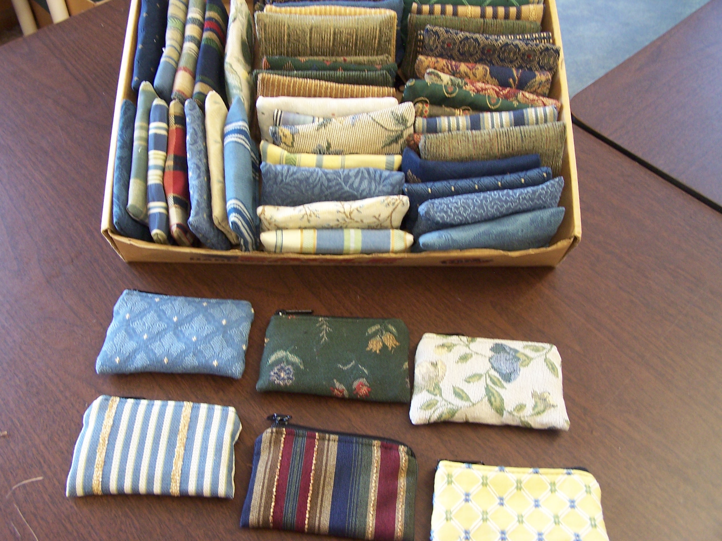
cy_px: 270
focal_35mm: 38
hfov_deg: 49.0
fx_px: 793
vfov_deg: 37.7
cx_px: 361
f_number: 2.8
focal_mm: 6.3
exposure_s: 1/20
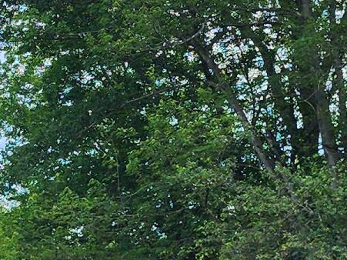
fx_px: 1533
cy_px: 262
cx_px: -273
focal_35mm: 153
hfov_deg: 11.9
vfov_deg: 9.6
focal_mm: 6.4
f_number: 1.8
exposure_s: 1/1067
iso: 12
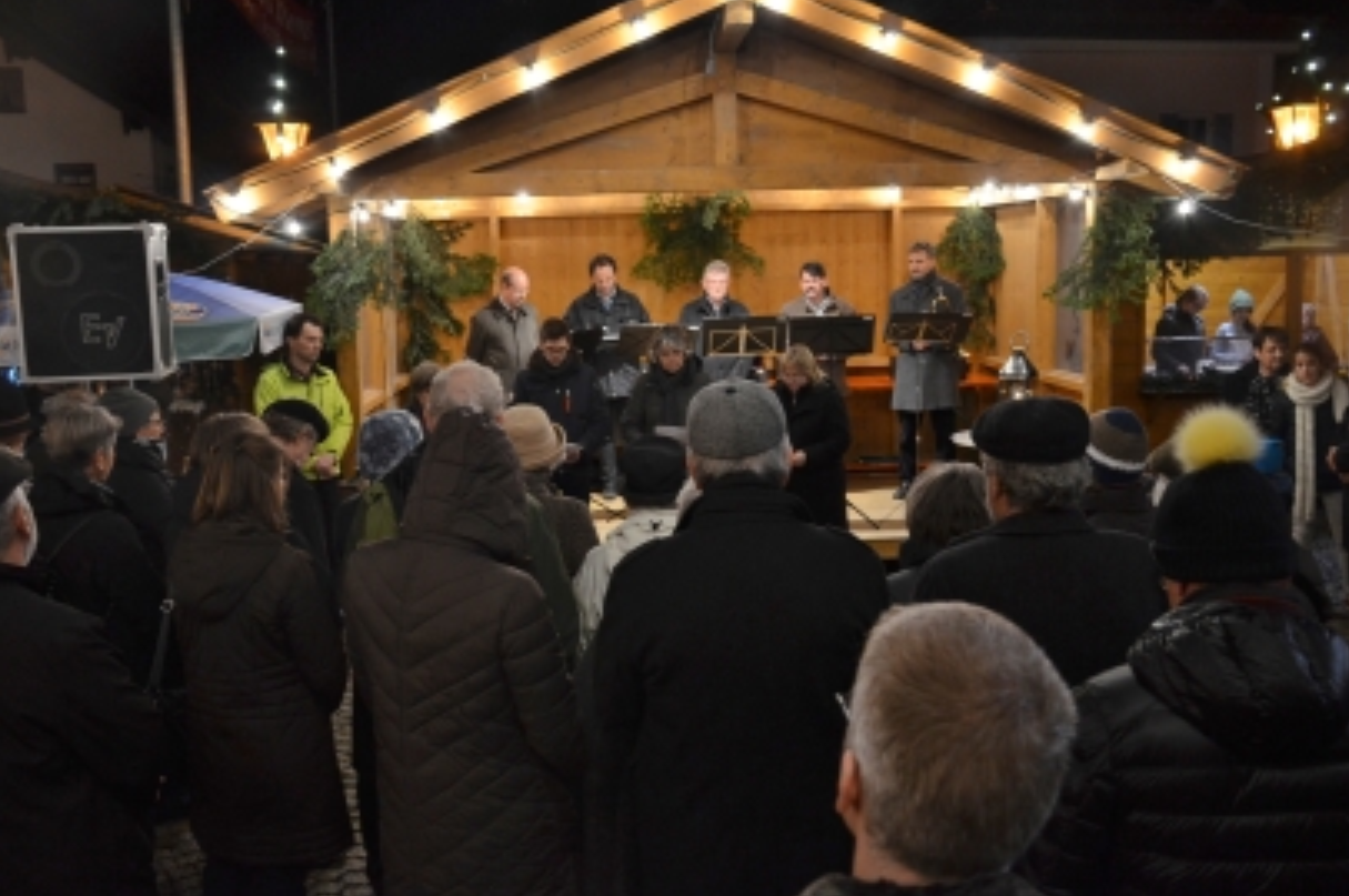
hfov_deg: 54.5
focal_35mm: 35
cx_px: 660
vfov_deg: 37.8
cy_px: 431
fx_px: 1310
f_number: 3.8
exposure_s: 1/30
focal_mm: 22
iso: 800
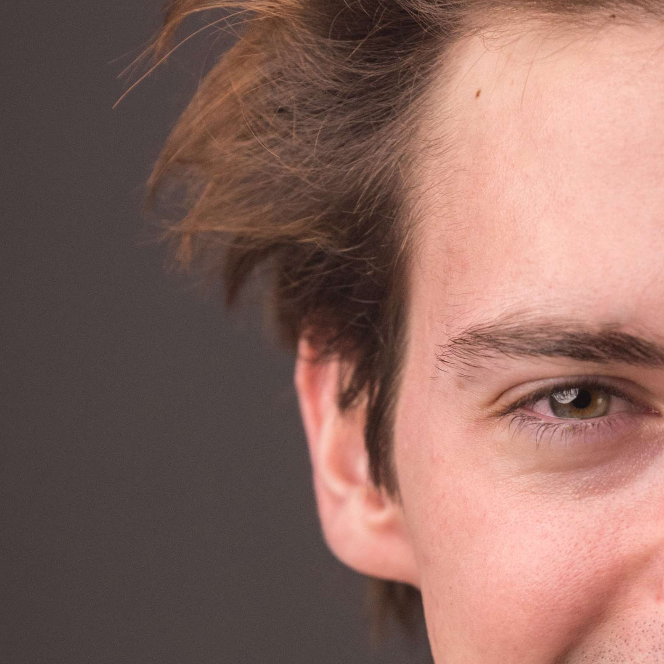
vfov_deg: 2.7
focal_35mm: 648
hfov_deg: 2.7
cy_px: 665
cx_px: 754
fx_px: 14063
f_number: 3.5
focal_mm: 200
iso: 500
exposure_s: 1/500
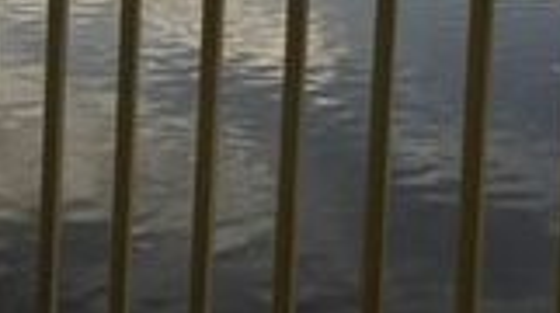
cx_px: -83
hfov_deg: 21.2
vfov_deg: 11.5
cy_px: -304
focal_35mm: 95
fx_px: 1409
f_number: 1.8
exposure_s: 1/1080
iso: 32
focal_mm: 3.99
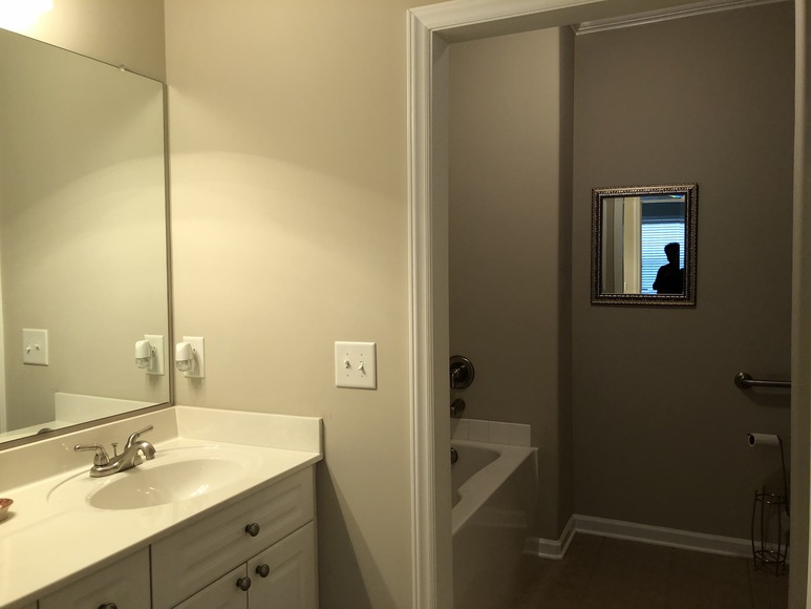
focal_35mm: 28
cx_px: 406
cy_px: 304
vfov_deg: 49.8
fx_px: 656
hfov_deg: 63.4
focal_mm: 3.99
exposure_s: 1/20
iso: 40
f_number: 1.8
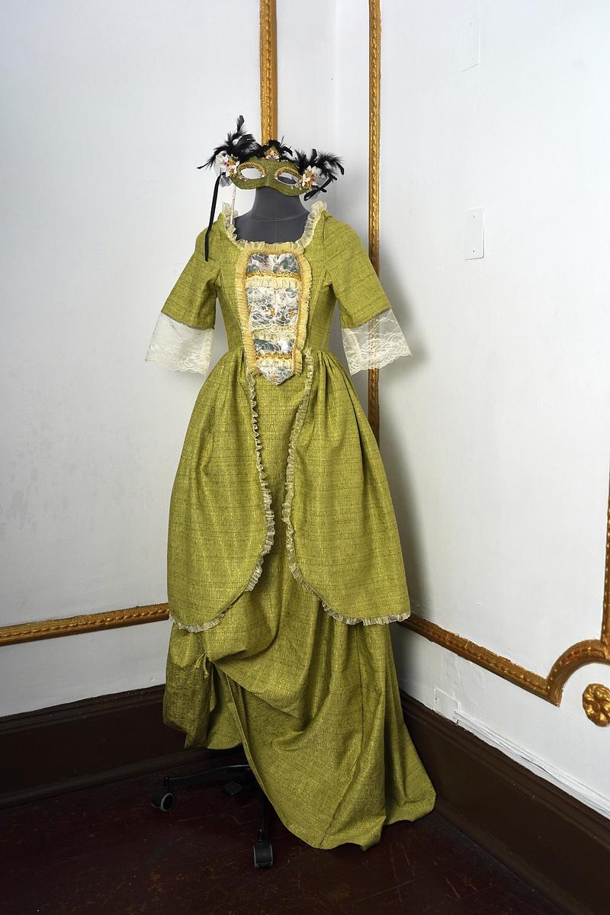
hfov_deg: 36.9
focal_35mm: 36
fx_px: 915
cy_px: 458
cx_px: 305
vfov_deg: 53.1
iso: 800
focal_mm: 36
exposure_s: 1/125
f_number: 5
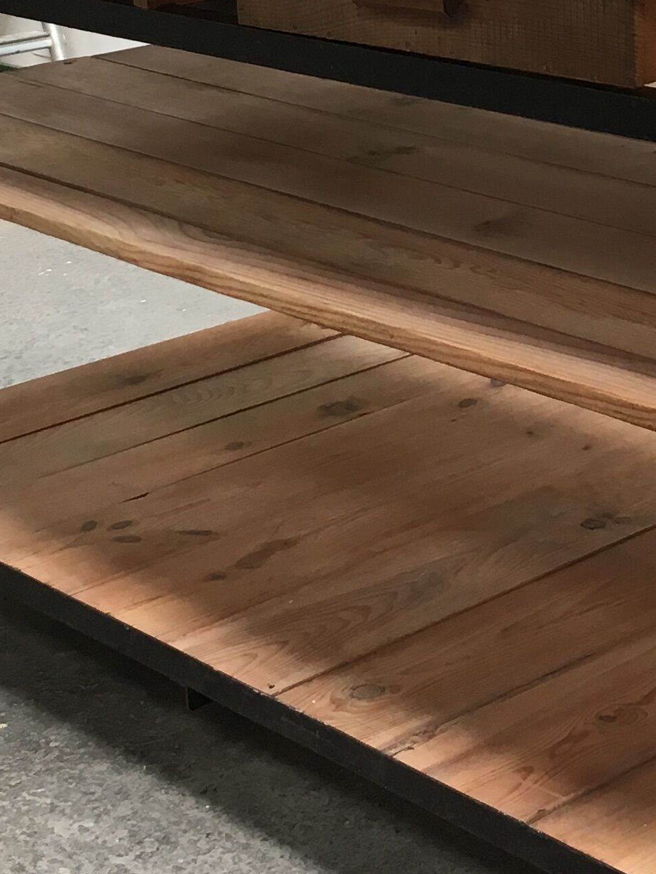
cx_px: 564
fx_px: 2299
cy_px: 60
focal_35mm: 91
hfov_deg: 16.1
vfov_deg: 21.0
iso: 32
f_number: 2.2
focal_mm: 4.15
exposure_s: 1/33
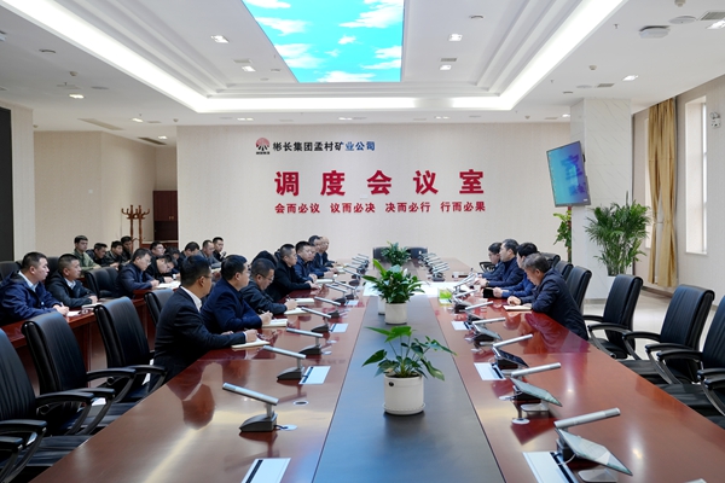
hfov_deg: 60.3
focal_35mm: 31
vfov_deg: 42.3
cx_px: 362
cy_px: 242
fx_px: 624
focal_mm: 31
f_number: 4
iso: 250
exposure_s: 1/60
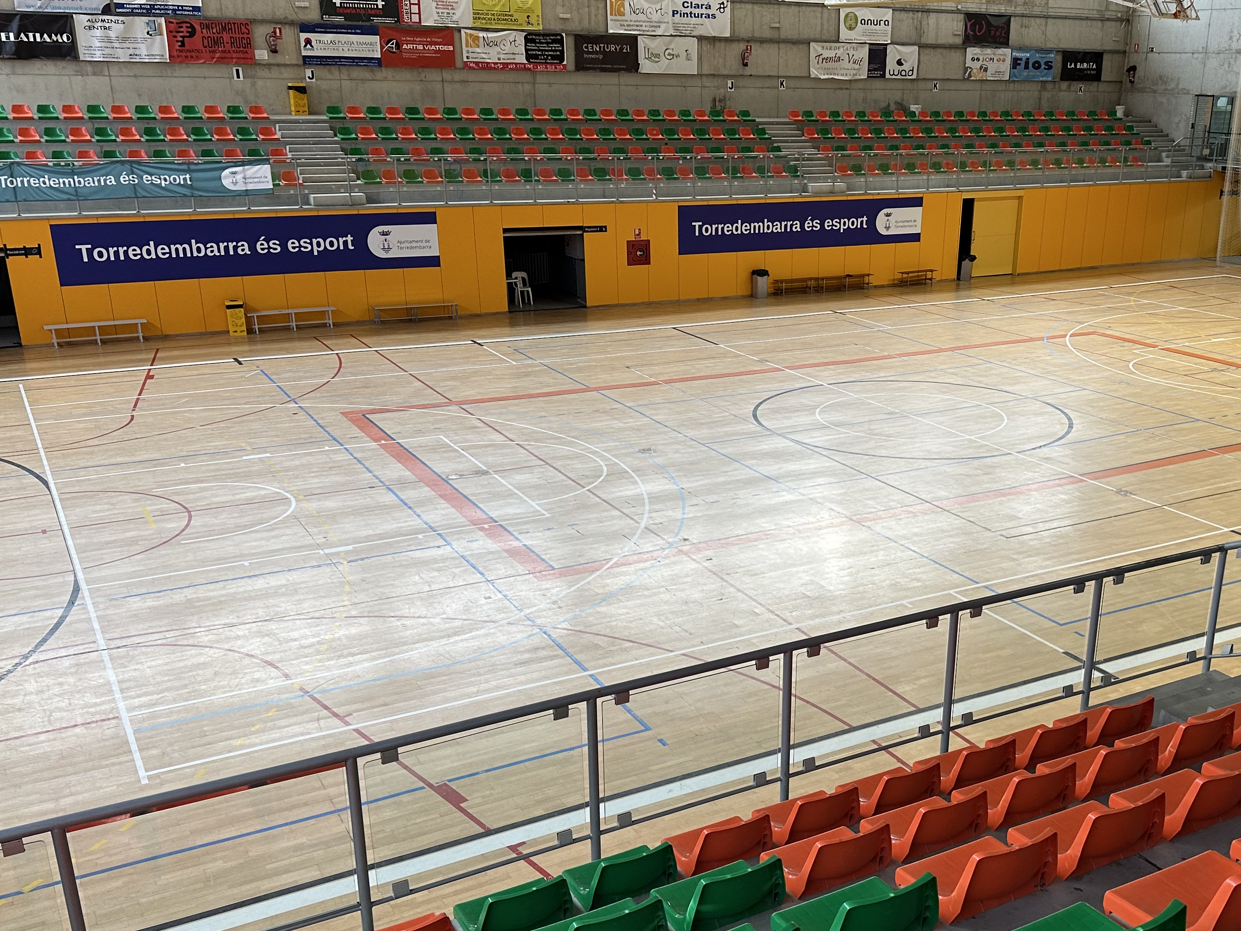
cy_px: 578
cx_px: 802
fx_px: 1291
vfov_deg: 39.4
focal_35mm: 36
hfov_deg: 50.6
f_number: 1.78
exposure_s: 1/121
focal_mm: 6.86
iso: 100
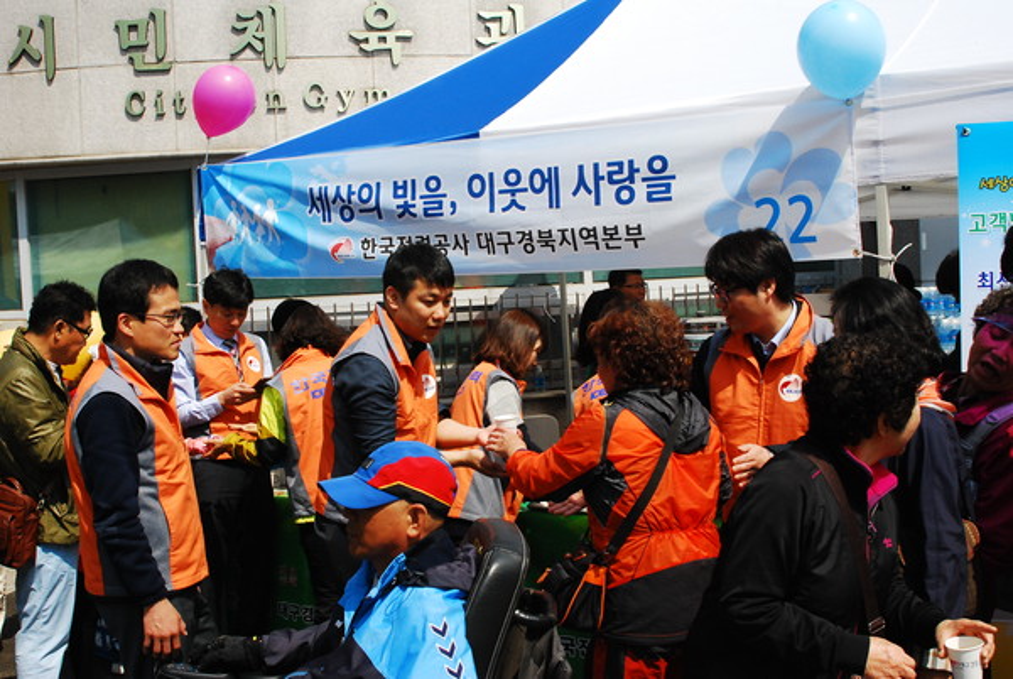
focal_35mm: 42
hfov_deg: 46.3
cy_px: 340
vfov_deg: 32.0
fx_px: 1184
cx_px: 506
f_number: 13
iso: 640
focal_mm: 28
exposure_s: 1/640
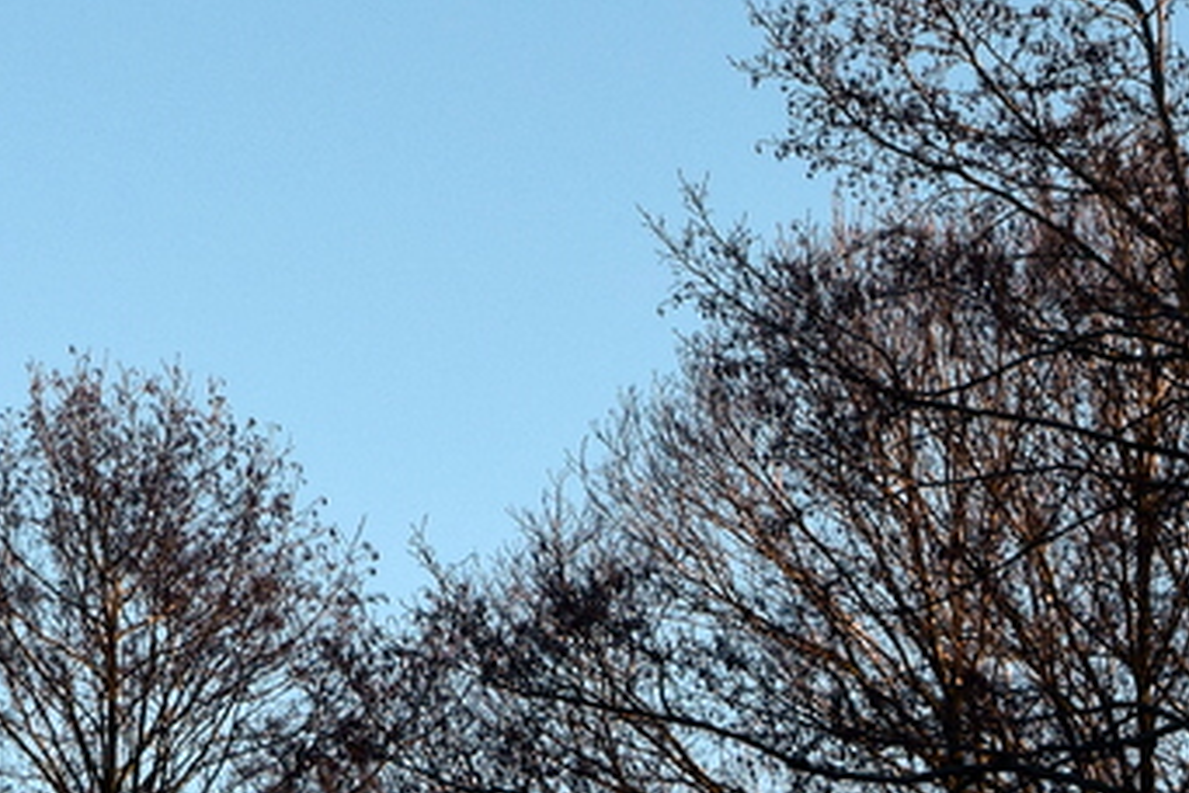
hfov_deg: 10.6
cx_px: 268
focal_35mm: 193
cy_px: 148
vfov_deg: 7.1
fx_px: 6380
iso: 400
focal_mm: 55
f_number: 11
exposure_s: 1/400
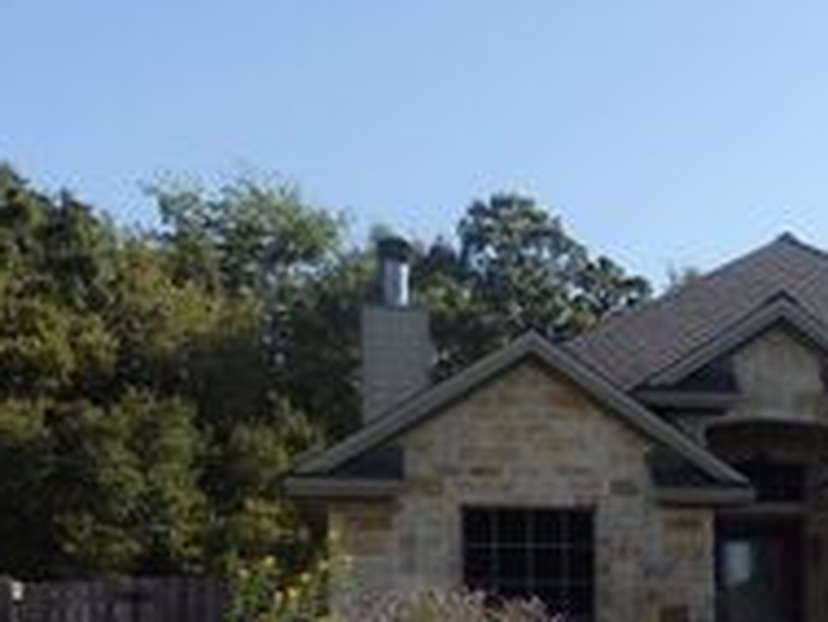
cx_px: 968
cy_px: 607
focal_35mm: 66
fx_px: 1580
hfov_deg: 26.4
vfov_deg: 21.6
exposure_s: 1/125
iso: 100
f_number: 8.7
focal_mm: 4.5
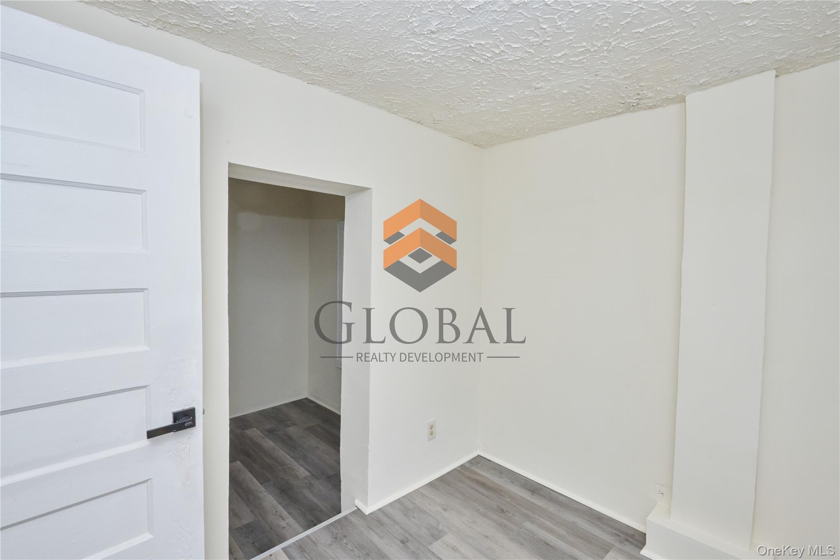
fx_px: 373
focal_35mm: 16
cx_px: 420
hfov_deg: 96.7
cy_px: 280
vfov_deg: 73.7
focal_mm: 16
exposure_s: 1/60
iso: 1600
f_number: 16
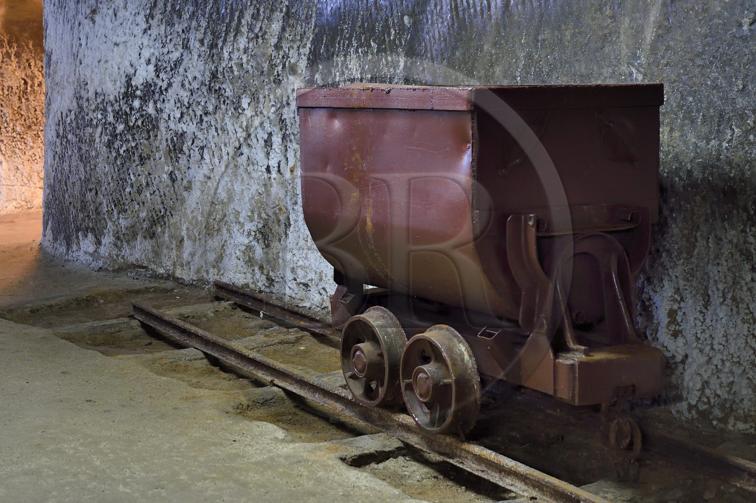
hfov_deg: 35.6
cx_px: 378
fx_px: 1176
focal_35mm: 56
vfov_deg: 24.2
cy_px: 252
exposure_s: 1/25
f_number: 4.5
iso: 3200
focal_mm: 56
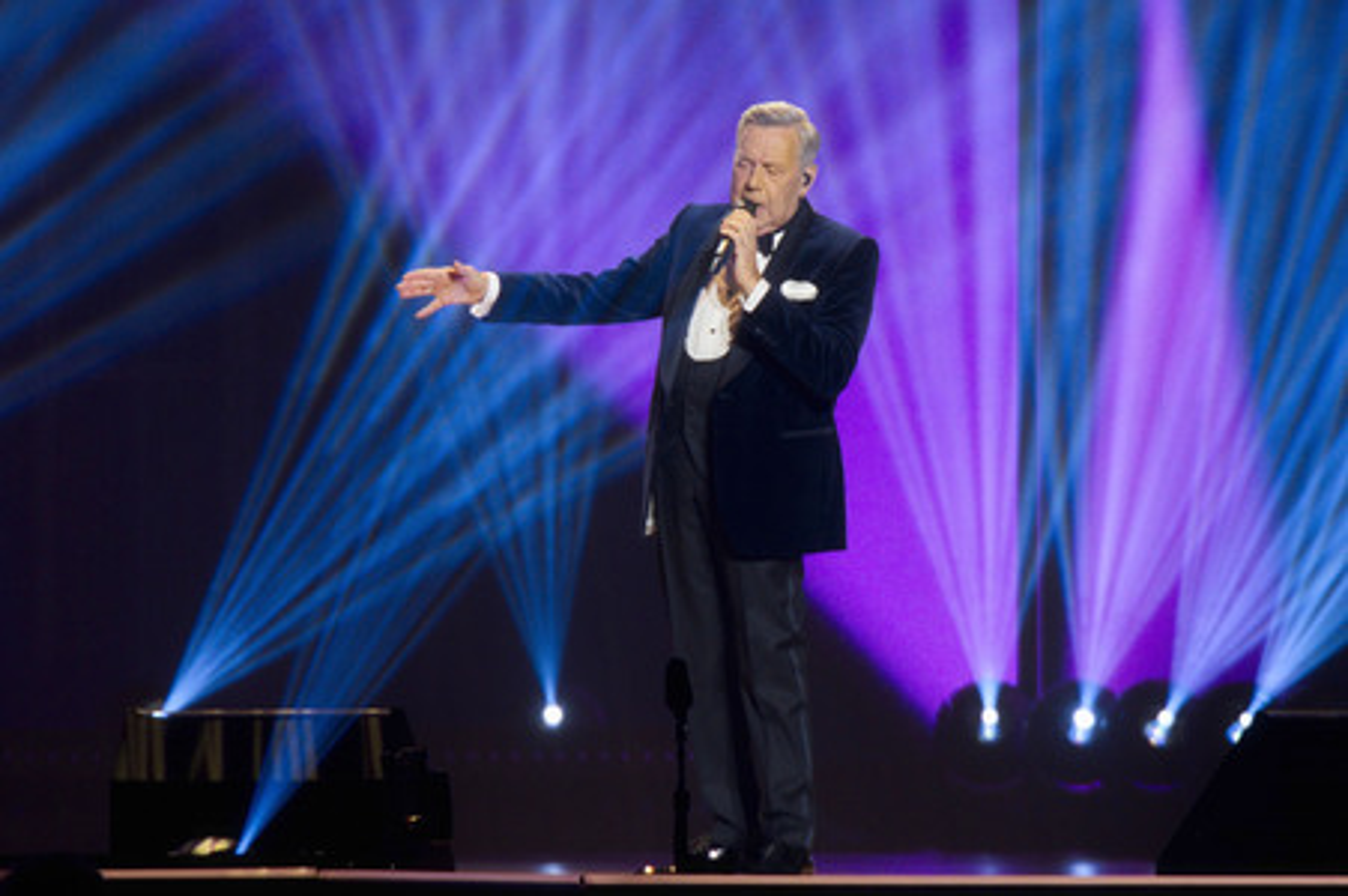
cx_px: 674
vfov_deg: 2.5
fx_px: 20579
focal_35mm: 550
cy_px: 448
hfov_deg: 3.8
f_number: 5.6
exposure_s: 1/200
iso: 1600
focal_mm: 550
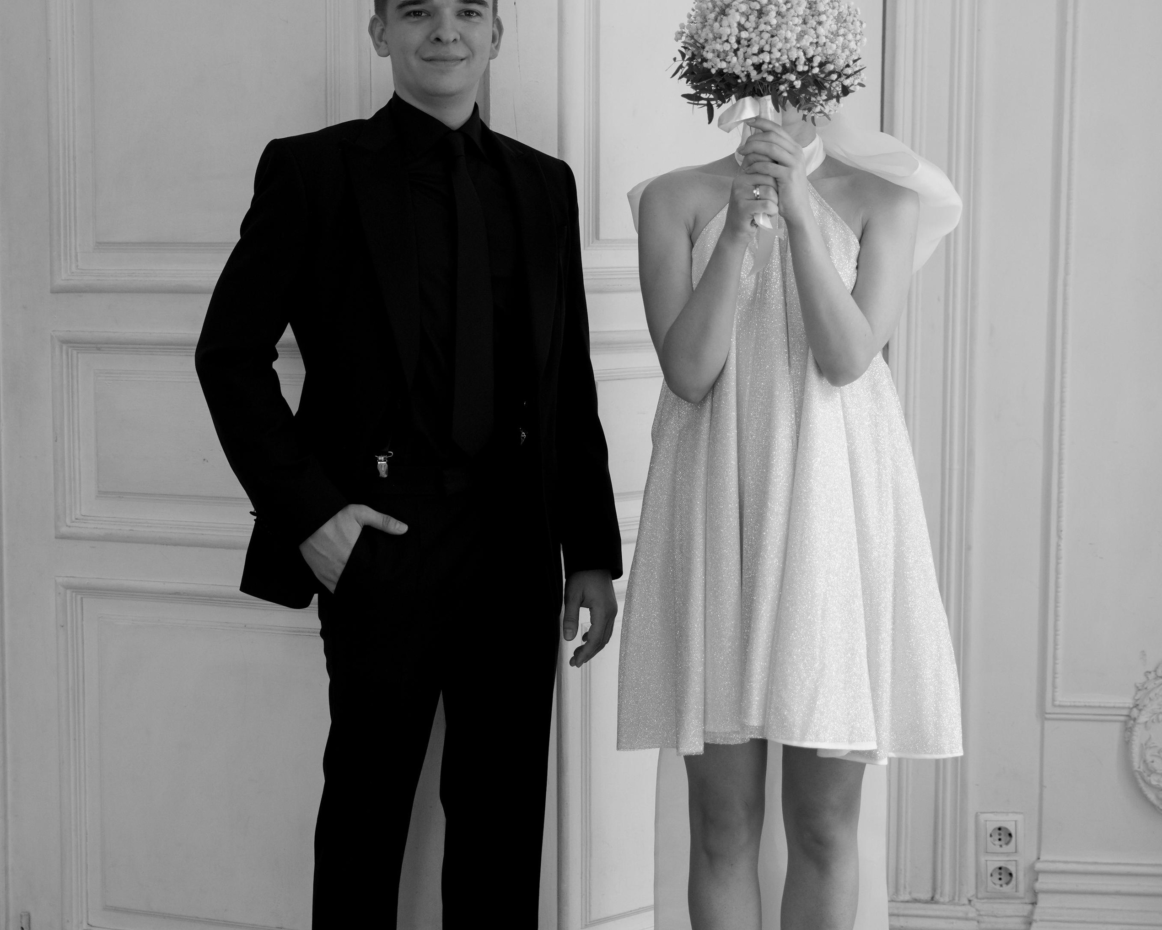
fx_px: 2098
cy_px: 387
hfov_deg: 31.0
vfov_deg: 25.0
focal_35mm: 61
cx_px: 585
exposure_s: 1/800
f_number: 2.8
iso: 800
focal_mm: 43
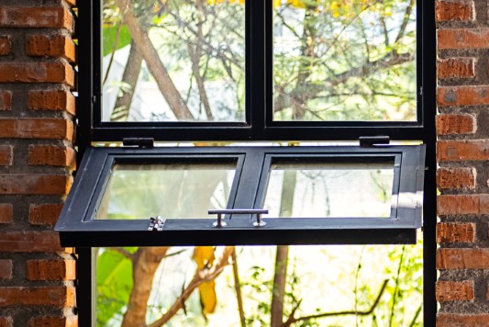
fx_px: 2202
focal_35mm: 162
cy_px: 281
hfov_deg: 12.5
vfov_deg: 8.5
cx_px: 507
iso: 160
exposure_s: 1/125
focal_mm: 50
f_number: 2.8
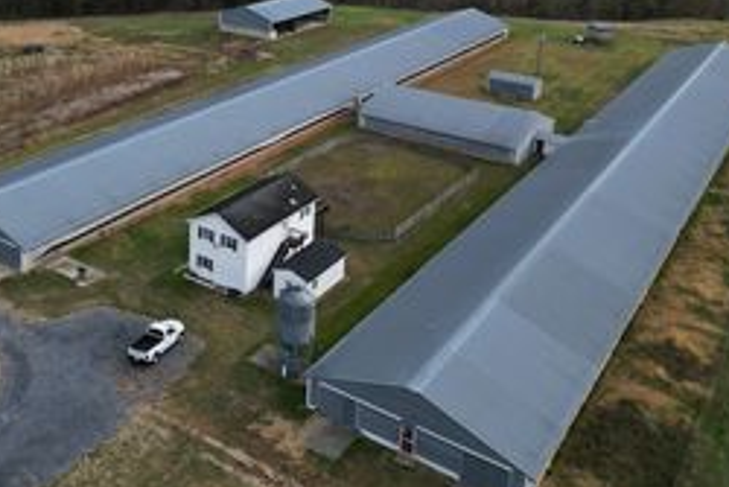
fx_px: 871
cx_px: 185
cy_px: 57
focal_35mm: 43
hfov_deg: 44.0
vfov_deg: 30.0
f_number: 1.7
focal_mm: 6.72
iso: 150
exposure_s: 1/1600
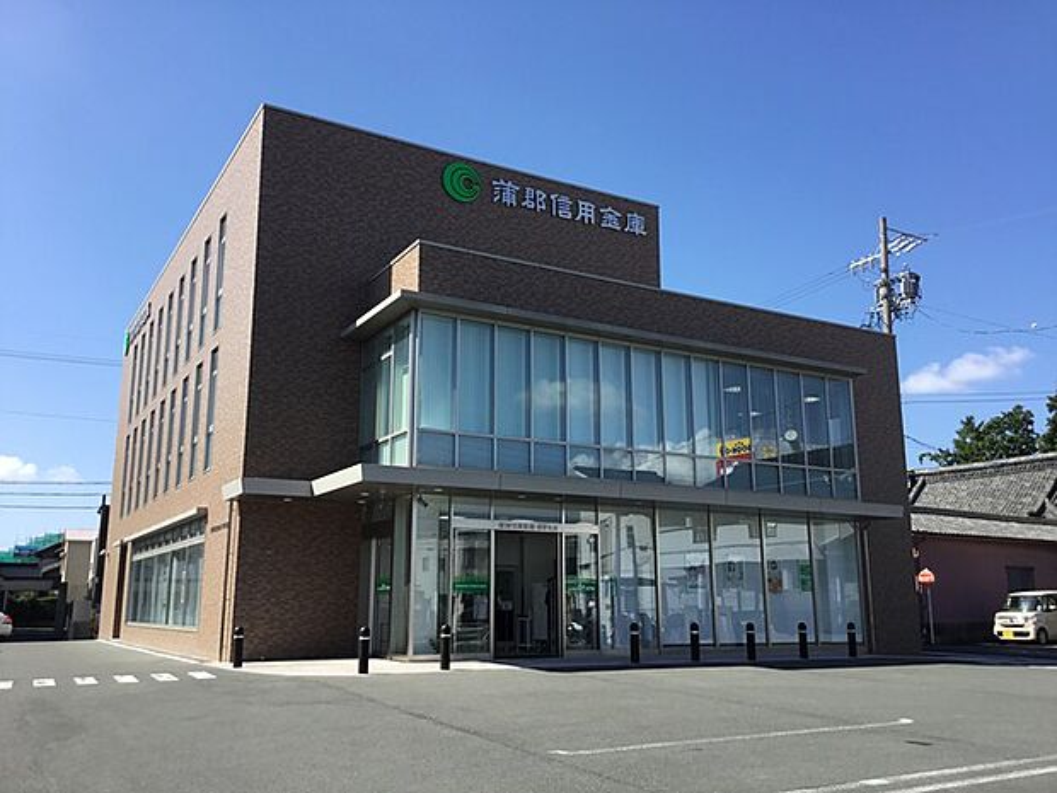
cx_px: 528
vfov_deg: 45.4
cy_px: 396
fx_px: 947
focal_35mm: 31
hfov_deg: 58.4
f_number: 2.4
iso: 25
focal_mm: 3.3
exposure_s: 1/823
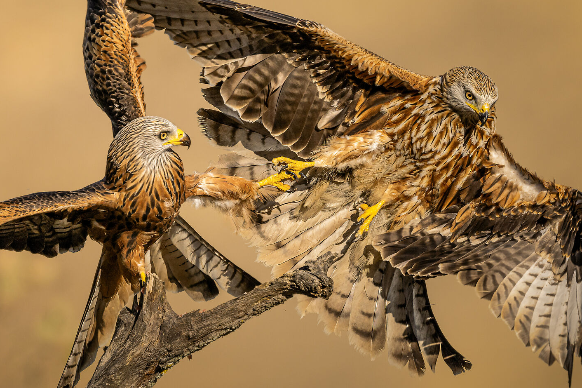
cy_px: 127
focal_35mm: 1360
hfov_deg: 1.5
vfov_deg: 1.0
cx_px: 200
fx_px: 21983
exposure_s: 1/3200
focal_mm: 800
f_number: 6.3
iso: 400
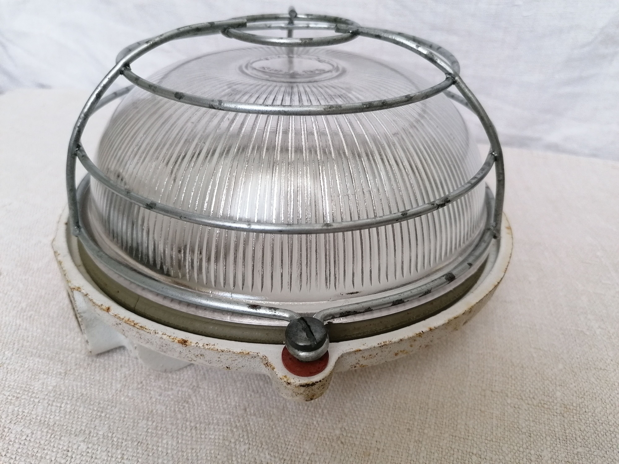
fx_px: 483
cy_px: 232
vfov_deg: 51.4
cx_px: 310
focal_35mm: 27
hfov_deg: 65.3
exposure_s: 1/30
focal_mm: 4.75
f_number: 1.8
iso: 160
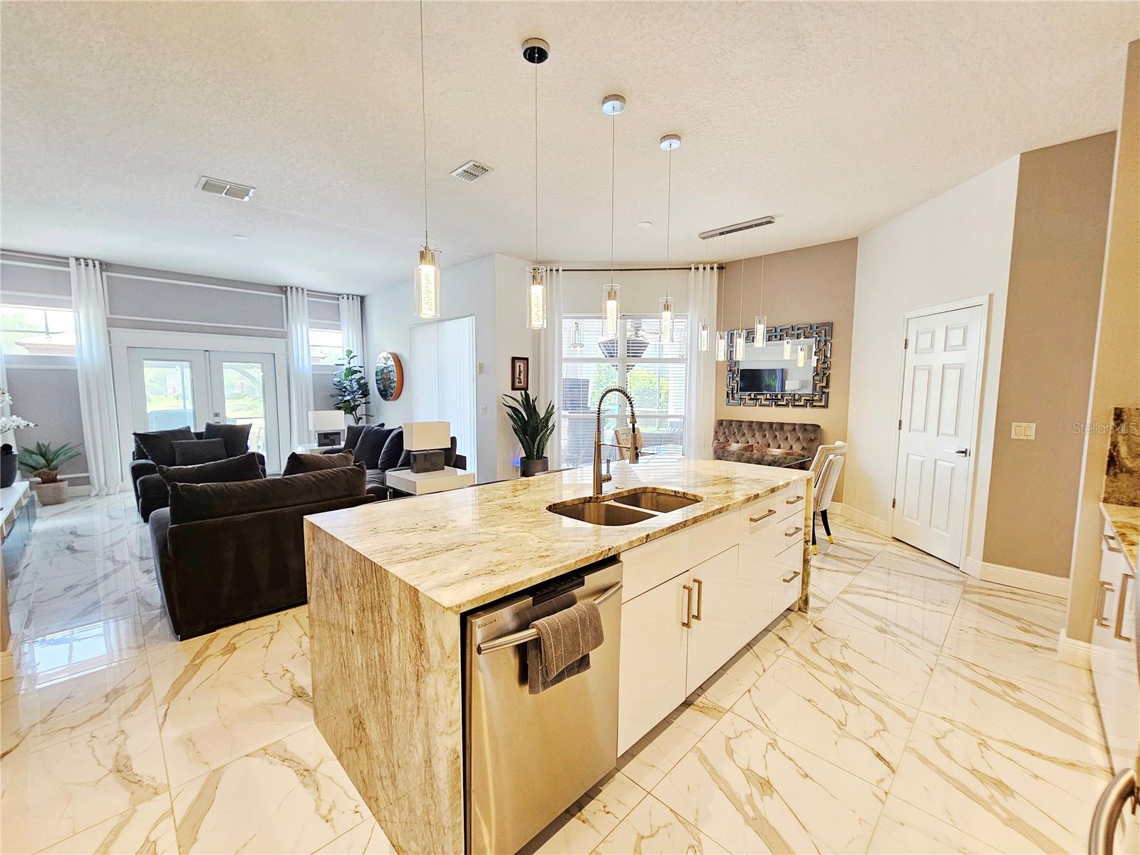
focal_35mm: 13
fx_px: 428
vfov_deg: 89.9
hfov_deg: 106.2
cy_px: 428
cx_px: 570
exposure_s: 1/60
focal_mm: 2.2
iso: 250
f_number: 2.2
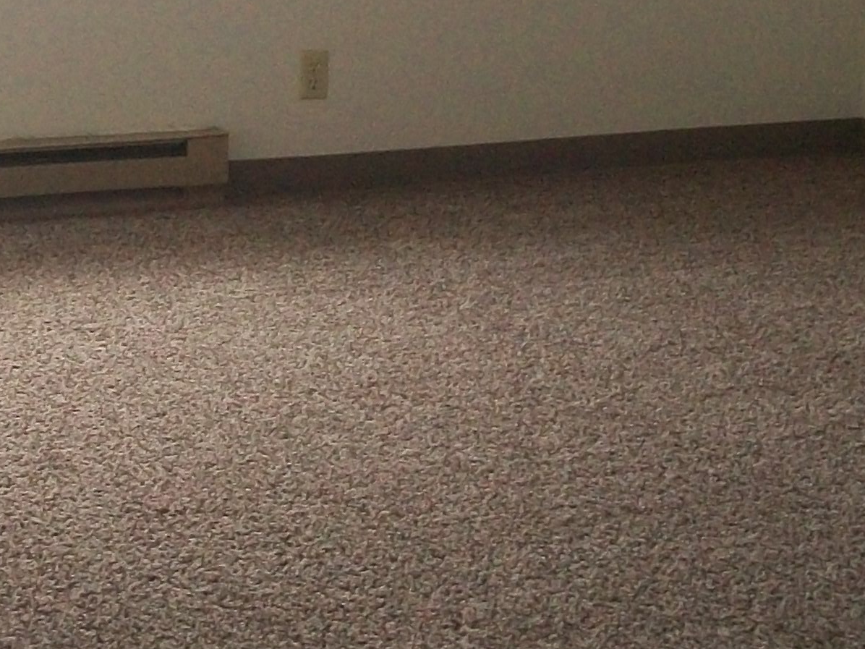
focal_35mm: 98
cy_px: 87
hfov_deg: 20.0
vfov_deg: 15.0
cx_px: 323
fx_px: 2449
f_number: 2.9
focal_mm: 5.7
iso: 200
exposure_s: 1/30
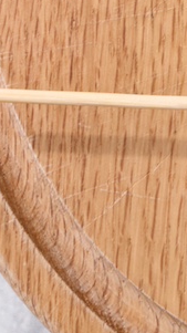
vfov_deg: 4.9
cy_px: -594
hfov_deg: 2.8
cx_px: 623
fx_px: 3708
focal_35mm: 420
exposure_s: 1/200
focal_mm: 67
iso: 500
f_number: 14
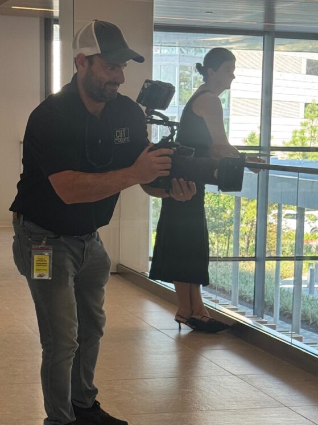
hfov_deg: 14.3
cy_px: 389
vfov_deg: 18.7
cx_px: 218
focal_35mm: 103
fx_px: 1262
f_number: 1.78
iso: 64
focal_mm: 6.76
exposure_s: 1/121
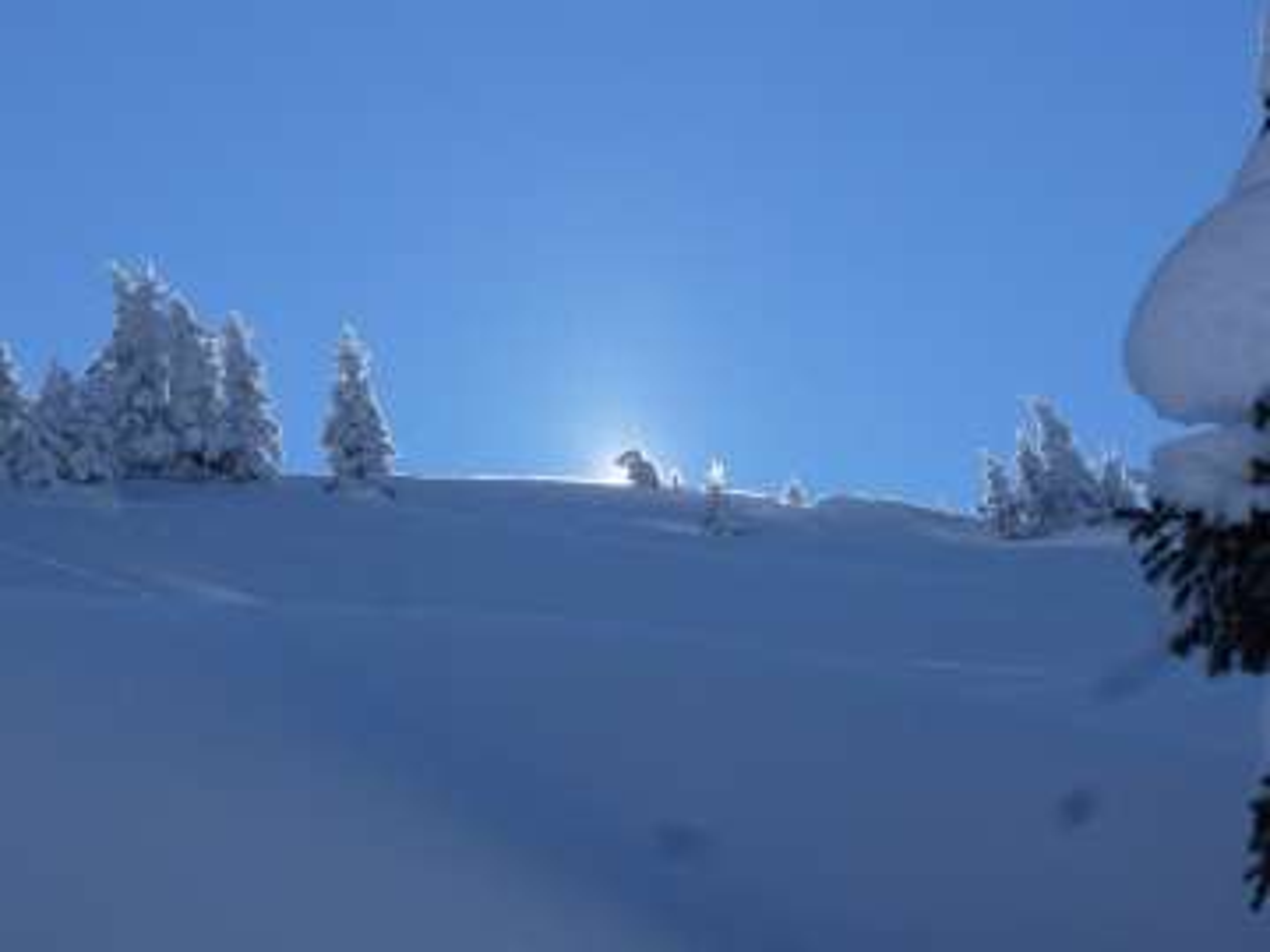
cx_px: 635
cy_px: 476
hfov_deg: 18.9
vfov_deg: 14.2
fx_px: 3816
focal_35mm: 104
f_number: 5.6
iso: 100
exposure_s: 1/1000
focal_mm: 18.7
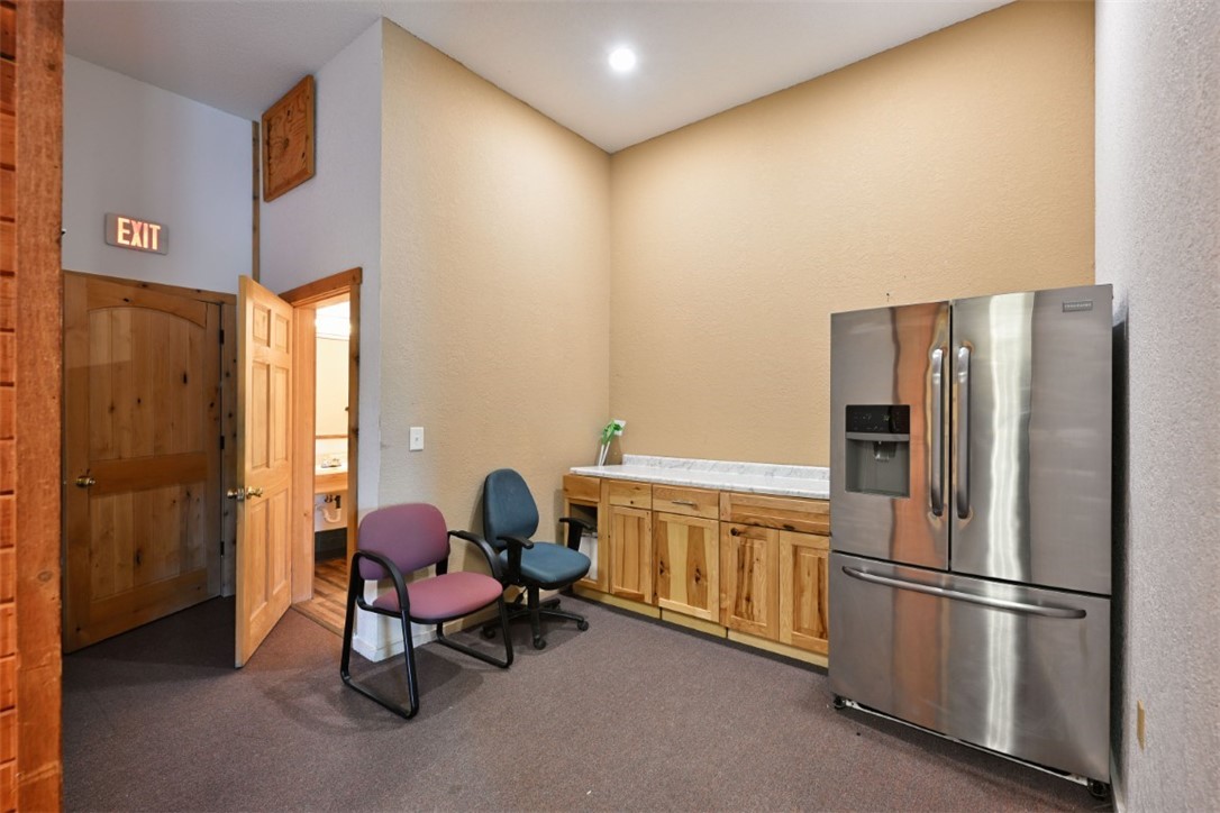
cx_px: 610
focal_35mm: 16
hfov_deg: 96.7
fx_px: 542
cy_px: 406
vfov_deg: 73.7
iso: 250
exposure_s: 1/4
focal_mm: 16
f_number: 5.6
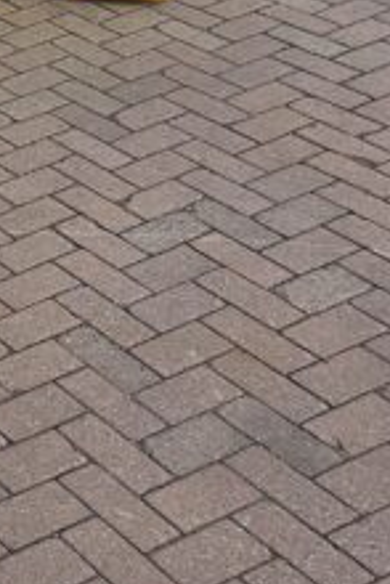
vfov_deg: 31.0
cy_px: 109
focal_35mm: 63
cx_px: -623
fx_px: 1022
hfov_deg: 13.4
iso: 50
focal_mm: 2.2
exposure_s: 1/1108
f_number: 2.2
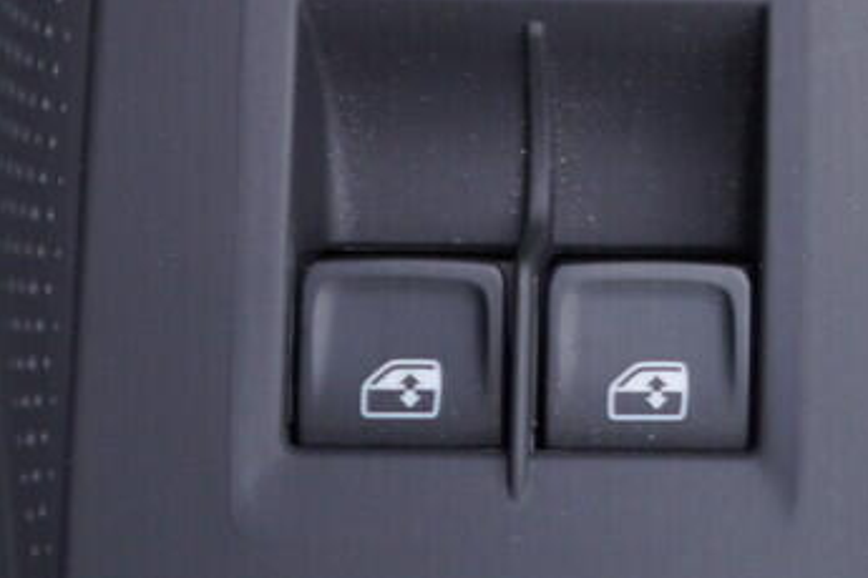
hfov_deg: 18.7
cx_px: 803
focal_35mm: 107
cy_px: -74
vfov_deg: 12.6
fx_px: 2580
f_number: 2.8
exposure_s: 1/40
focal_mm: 24
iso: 160
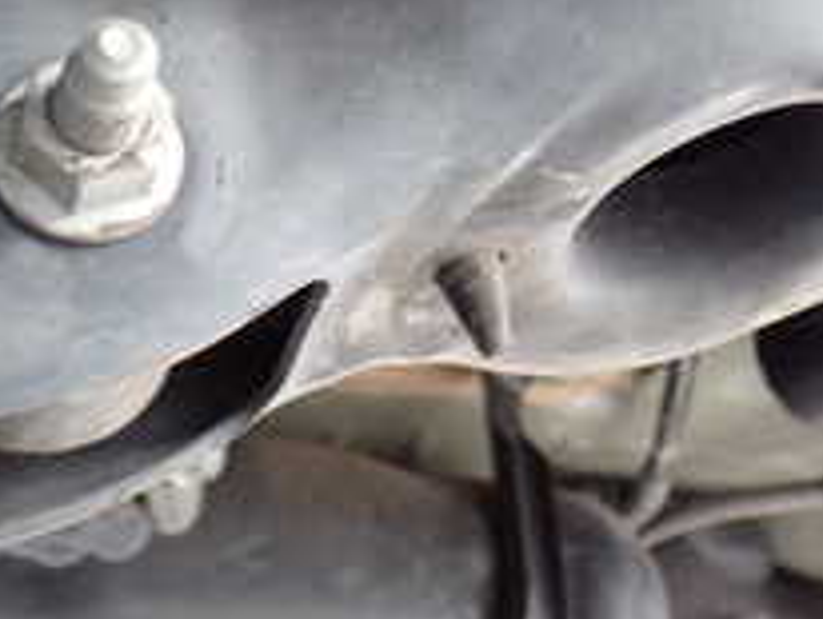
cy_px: 92
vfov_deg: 15.8
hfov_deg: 20.9
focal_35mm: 93
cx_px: 583
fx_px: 2214
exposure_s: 1/30
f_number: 2.4
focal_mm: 5.79
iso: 200
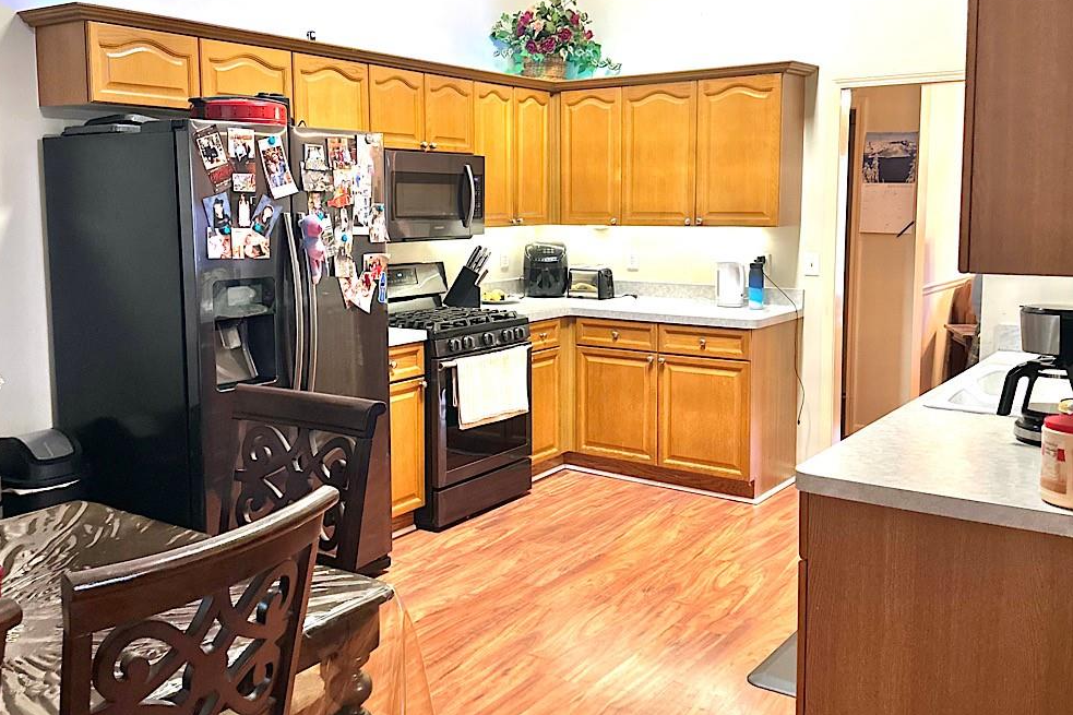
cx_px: 517
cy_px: 298
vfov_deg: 49.3
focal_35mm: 26
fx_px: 775
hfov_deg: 69.4
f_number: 1.78
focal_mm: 6.86
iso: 640
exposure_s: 1/60
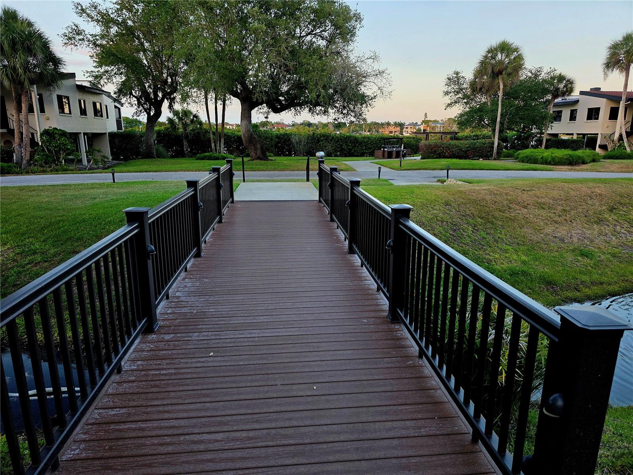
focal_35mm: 23
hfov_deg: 73.9
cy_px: 238
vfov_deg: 58.9
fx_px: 421
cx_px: 316
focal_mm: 6.3
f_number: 1.7
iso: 50
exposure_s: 1/182
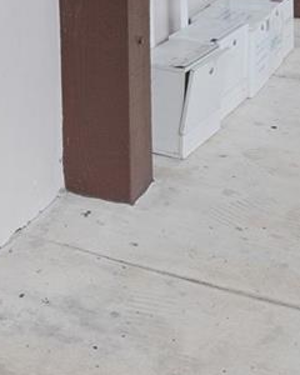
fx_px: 888
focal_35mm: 80
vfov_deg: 20.4
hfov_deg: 18.1
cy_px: -187
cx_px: -71
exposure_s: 1/4
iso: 250
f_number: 13
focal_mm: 16
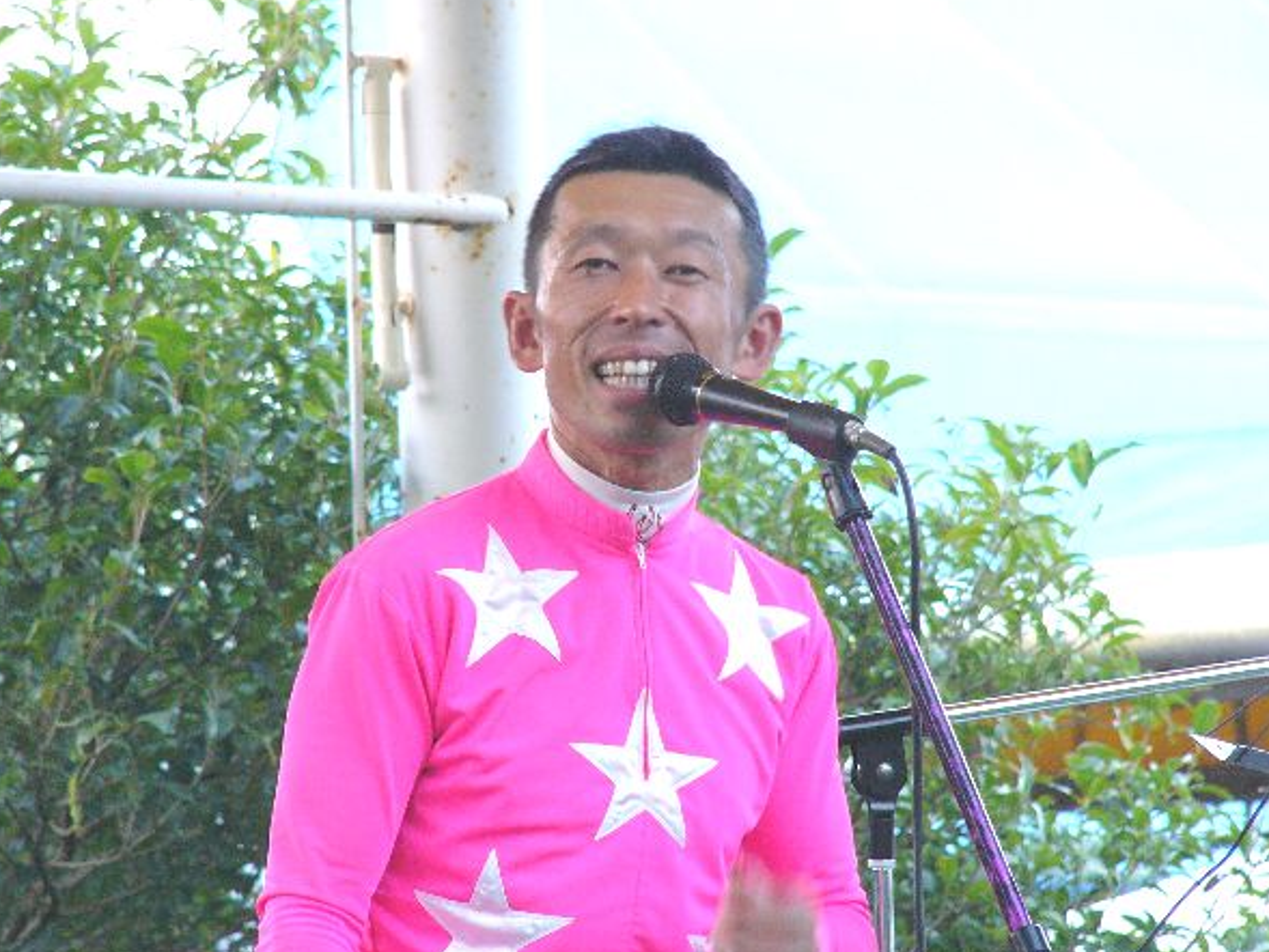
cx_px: 620
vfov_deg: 4.2
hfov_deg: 5.7
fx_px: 12833
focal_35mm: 350
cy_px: 482
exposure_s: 1/20
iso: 200
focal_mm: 53.5
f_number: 2.8
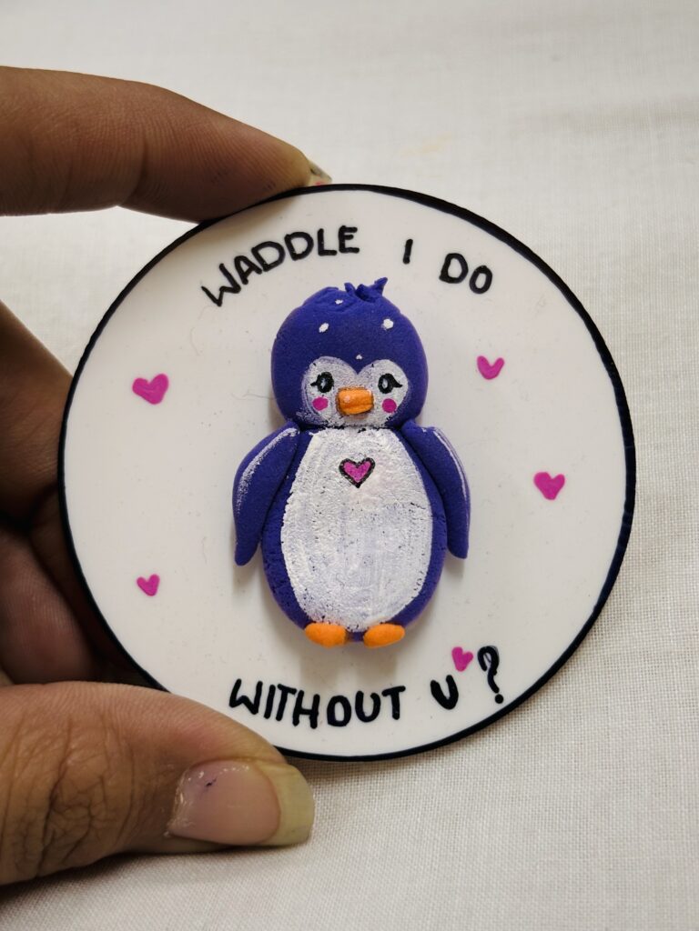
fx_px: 1400
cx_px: 350
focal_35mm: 52
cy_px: 466
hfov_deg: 28.0
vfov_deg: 36.8
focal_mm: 5.96
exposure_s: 1/50
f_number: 1.6
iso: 50
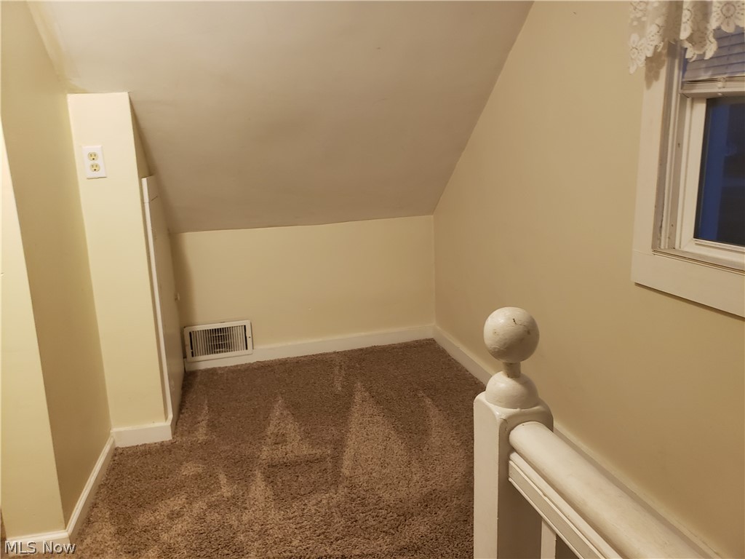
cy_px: 280
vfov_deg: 53.1
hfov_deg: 67.3
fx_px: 560
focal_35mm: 26
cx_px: 372
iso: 250
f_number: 1.5
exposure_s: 1/17
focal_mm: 4.3
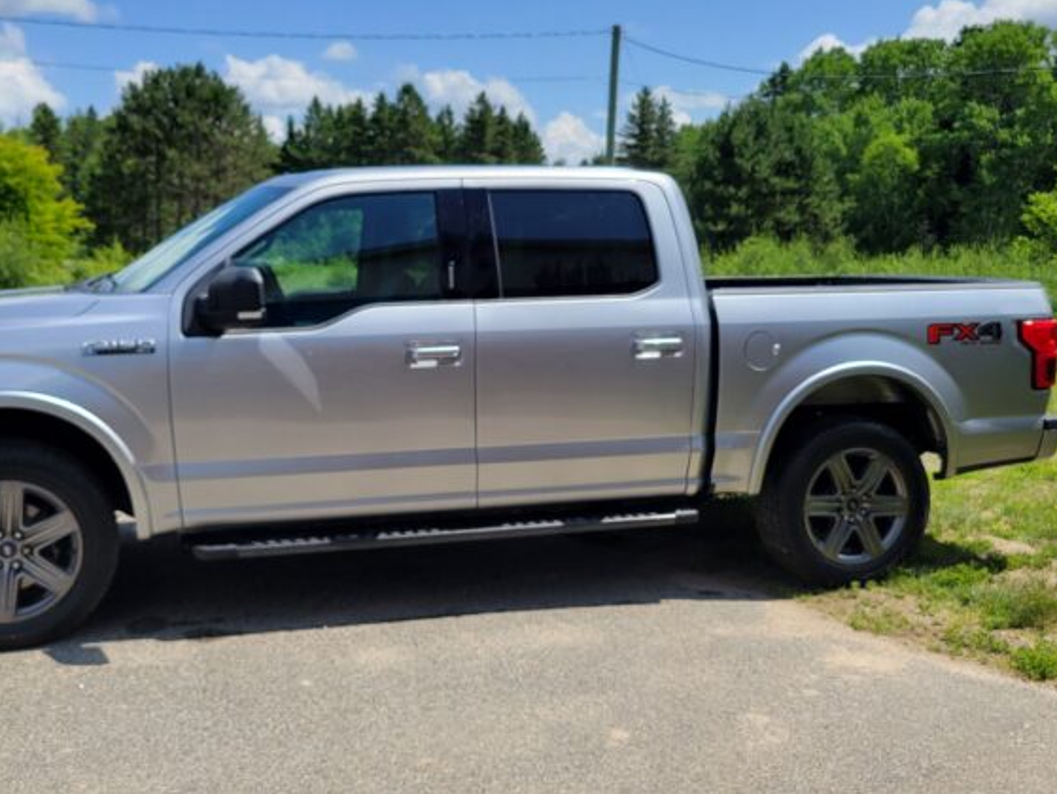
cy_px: 347
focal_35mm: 37
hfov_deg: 49.9
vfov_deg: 38.6
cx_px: 444
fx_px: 1131
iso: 40
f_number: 1.8
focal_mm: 5.4
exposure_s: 1/2450
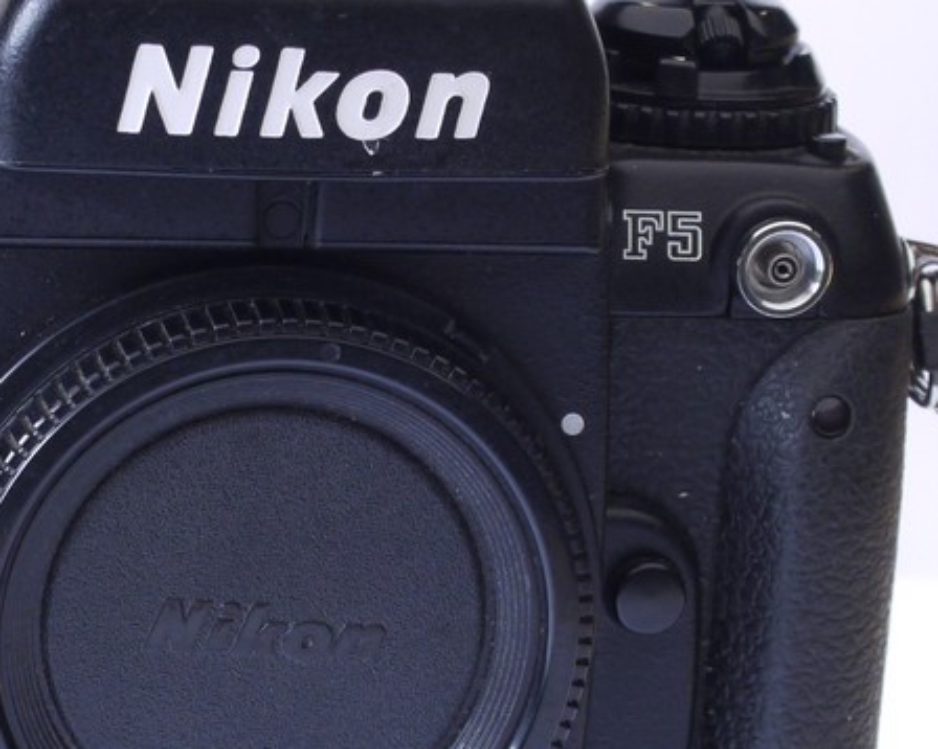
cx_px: 109
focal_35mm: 157
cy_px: 538
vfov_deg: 9.8
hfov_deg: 12.2
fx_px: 4357
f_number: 7.1
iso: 400
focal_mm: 30
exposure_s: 1/15
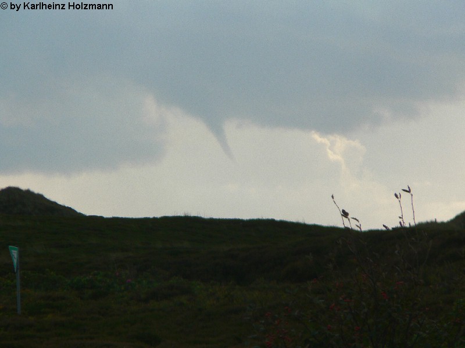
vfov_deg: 3.4
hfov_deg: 4.6
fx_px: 5803
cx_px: 232
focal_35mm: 432
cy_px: 174
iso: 80
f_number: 5.6
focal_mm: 72
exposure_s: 1/500
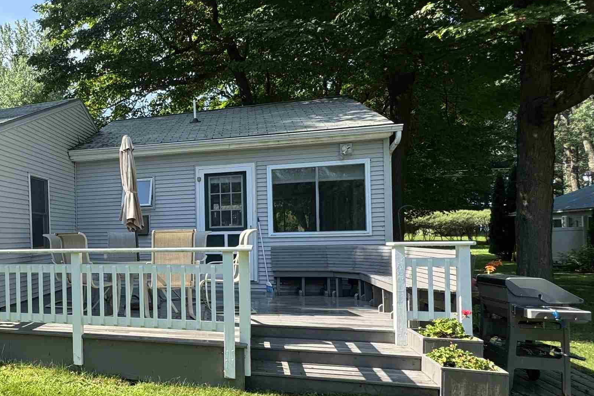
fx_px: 462
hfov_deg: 57.9
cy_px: 239
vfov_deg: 46.1
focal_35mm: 28
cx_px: 80
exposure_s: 1/498
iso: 40
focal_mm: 2.22
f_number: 2.2
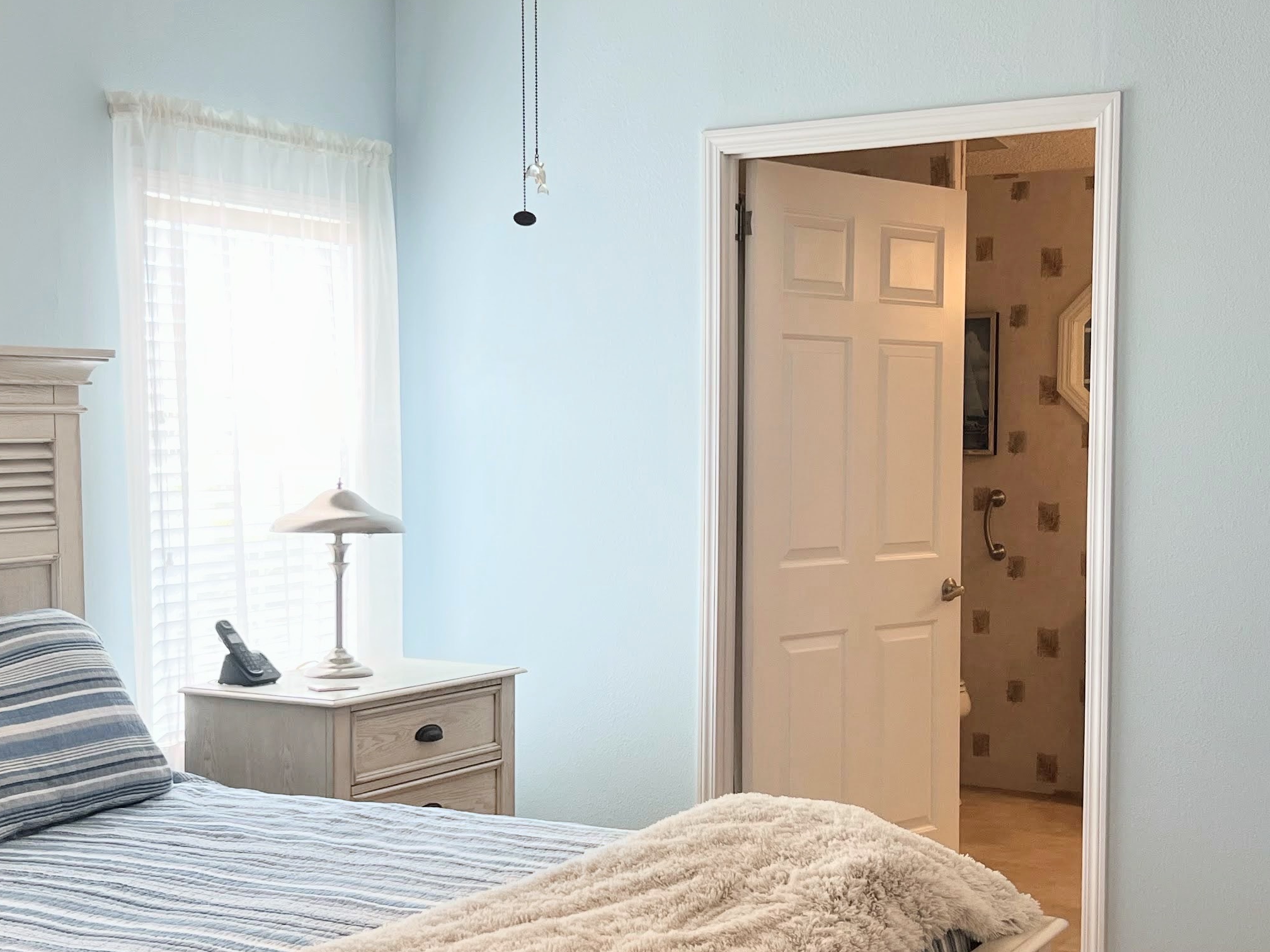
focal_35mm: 52
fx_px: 1908
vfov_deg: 28.0
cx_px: 607
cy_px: 551
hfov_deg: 36.8
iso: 80
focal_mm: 5.7
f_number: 1.5
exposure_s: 1/120
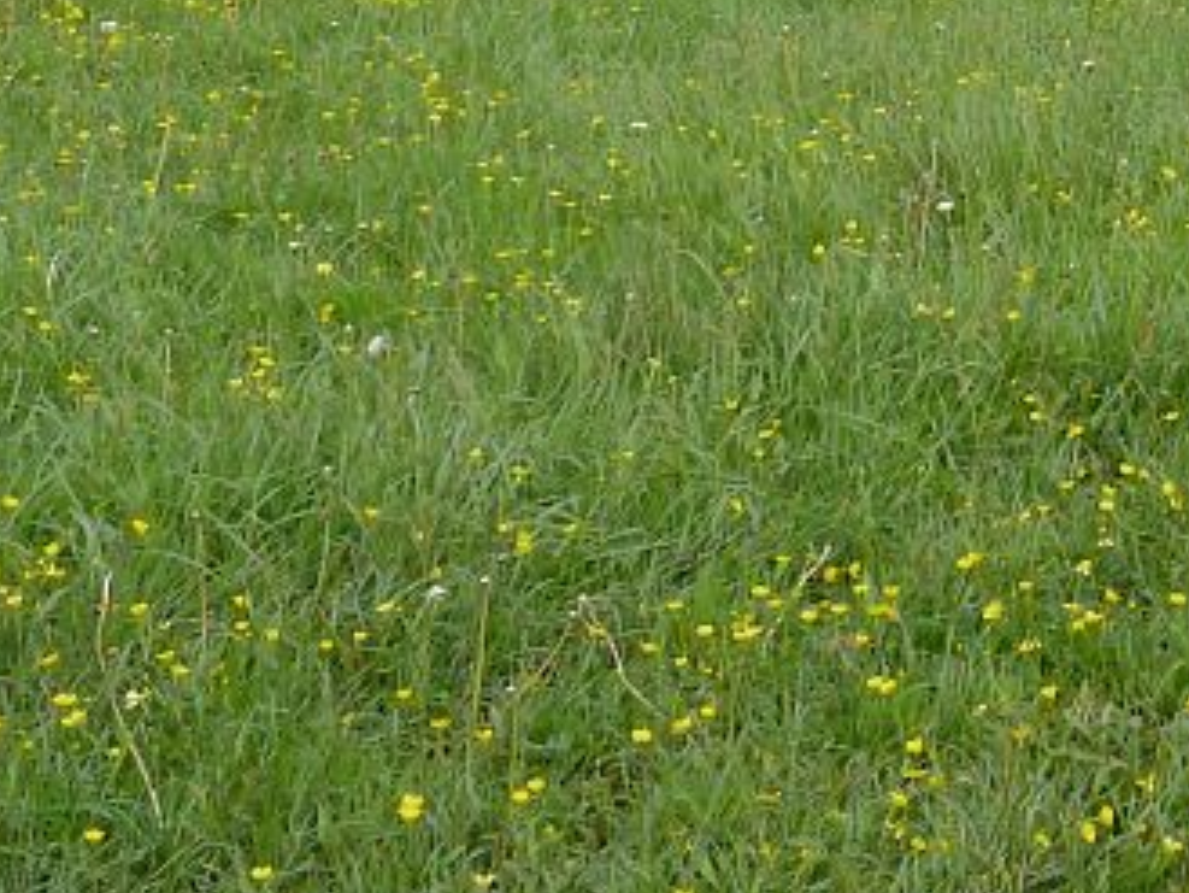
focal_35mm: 84
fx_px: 2886
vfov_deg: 16.8
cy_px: -199
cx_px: 1706
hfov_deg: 20.4
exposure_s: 1/200
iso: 80
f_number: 4
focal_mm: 4.4
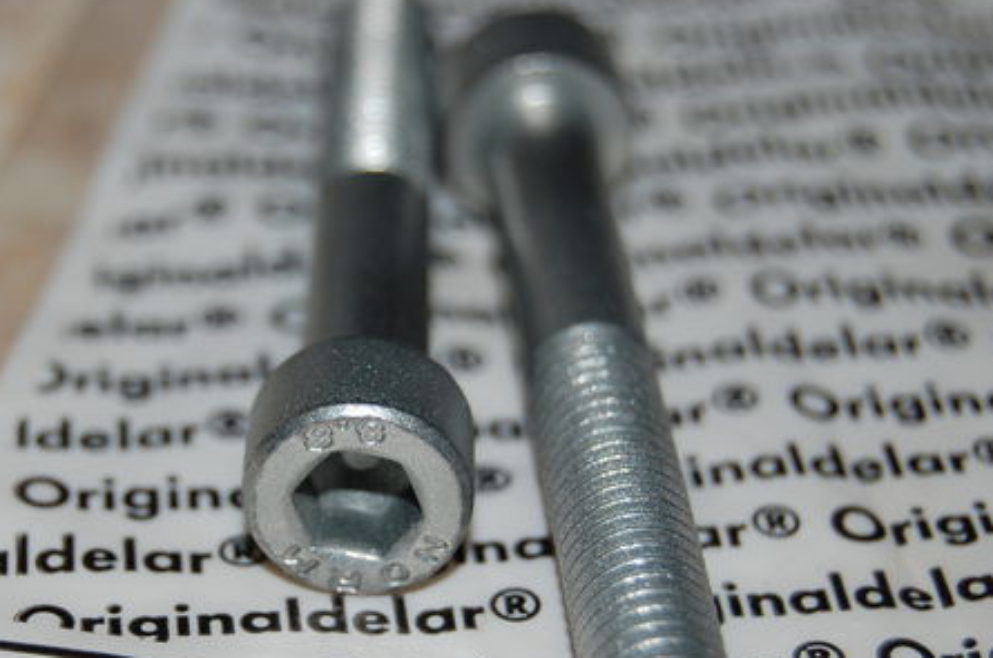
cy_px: 408
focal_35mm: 119
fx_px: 3269
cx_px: 348
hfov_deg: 17.2
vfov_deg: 11.5
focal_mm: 55
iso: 200
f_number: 5.6
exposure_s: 1/125
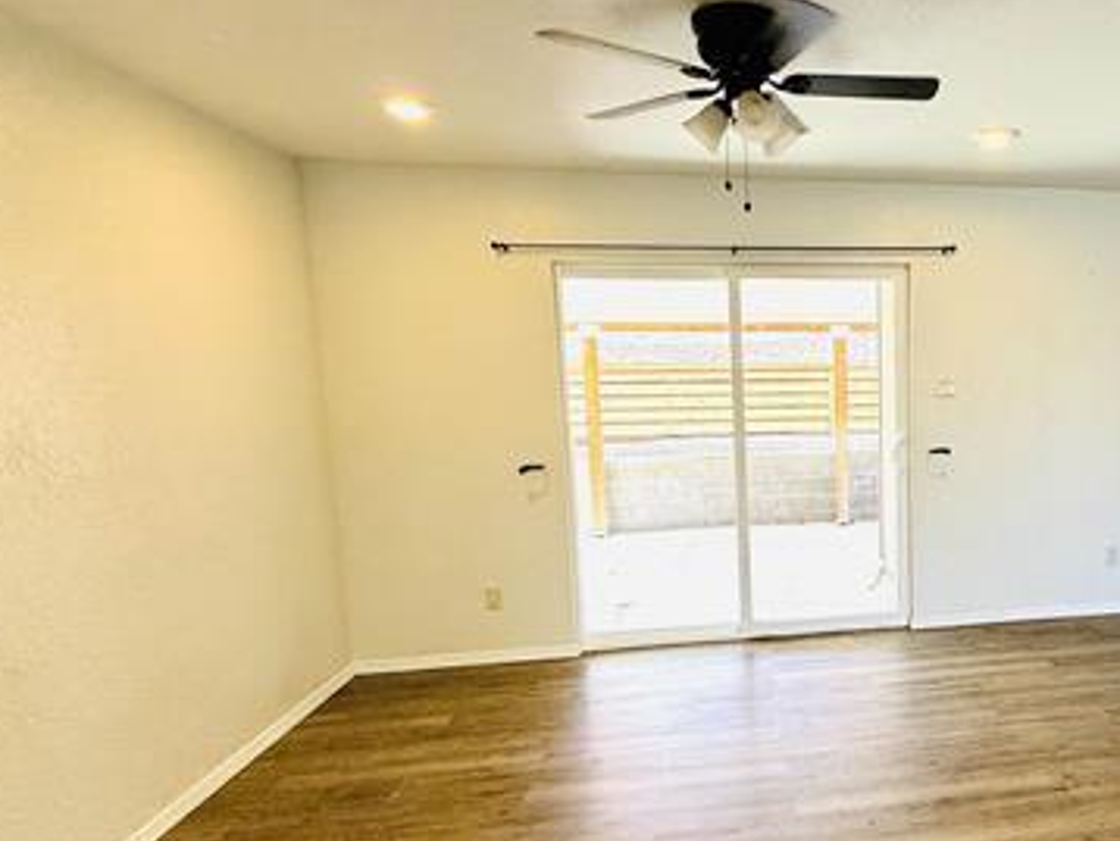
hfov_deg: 63.1
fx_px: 809
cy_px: 475
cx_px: 904
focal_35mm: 25
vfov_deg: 54.8
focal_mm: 2.22
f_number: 2.2
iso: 80
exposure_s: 1/120
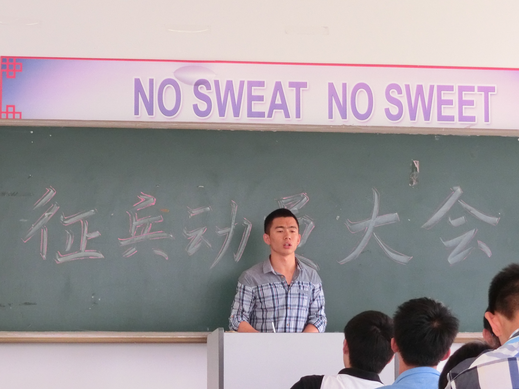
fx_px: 1859
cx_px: 260
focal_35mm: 124
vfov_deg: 12.0
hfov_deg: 15.9
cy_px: 194
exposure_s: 1/125
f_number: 5.7
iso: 800
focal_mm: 22.1
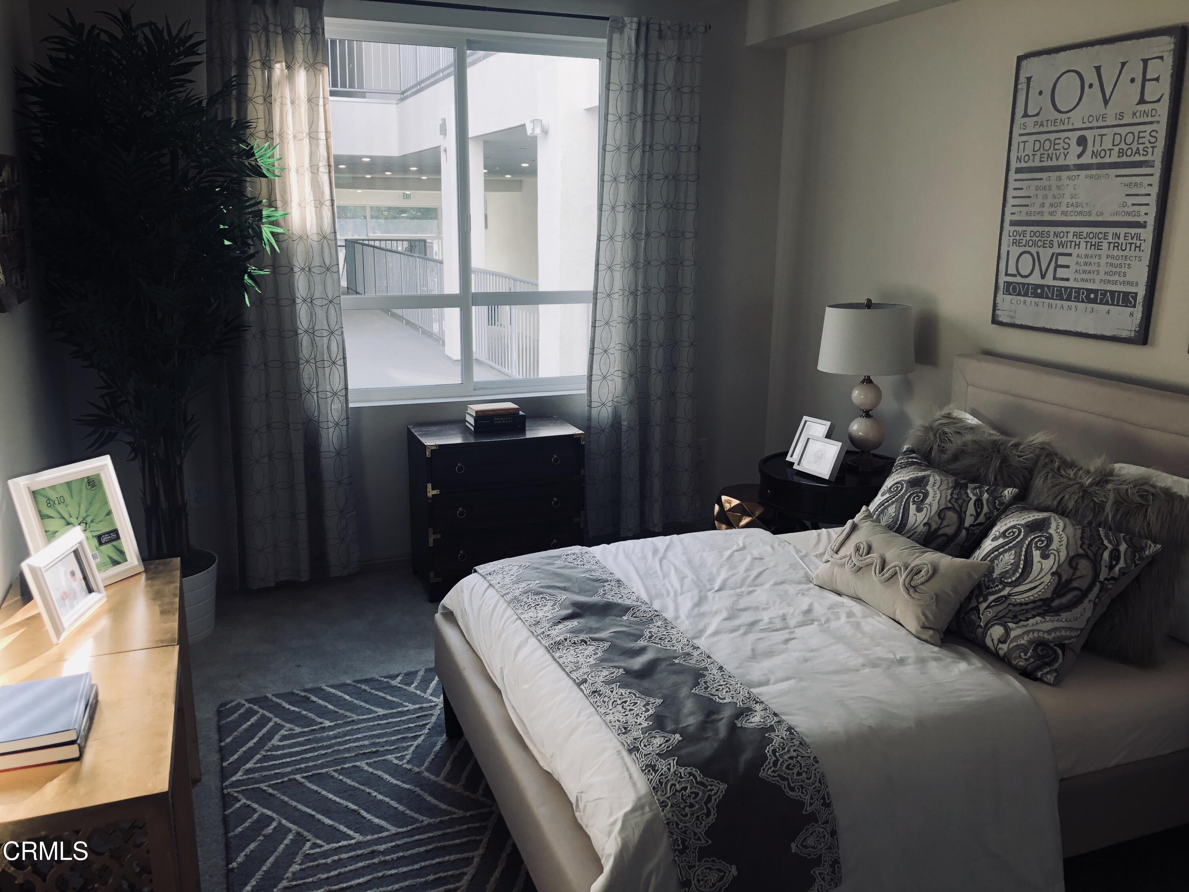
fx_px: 996
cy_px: 446
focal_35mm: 29
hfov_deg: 61.7
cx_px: 594
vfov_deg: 48.2
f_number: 1.8
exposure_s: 1/120
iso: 32
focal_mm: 3.99
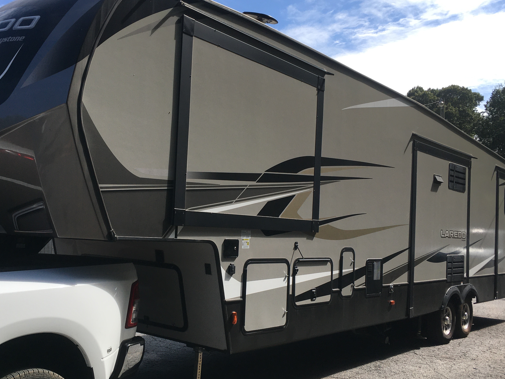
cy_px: 210
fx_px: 554
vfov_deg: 37.7
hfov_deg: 48.8
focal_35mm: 38
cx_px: 214
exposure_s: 1/1183
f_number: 2.2
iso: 25
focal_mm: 4.15
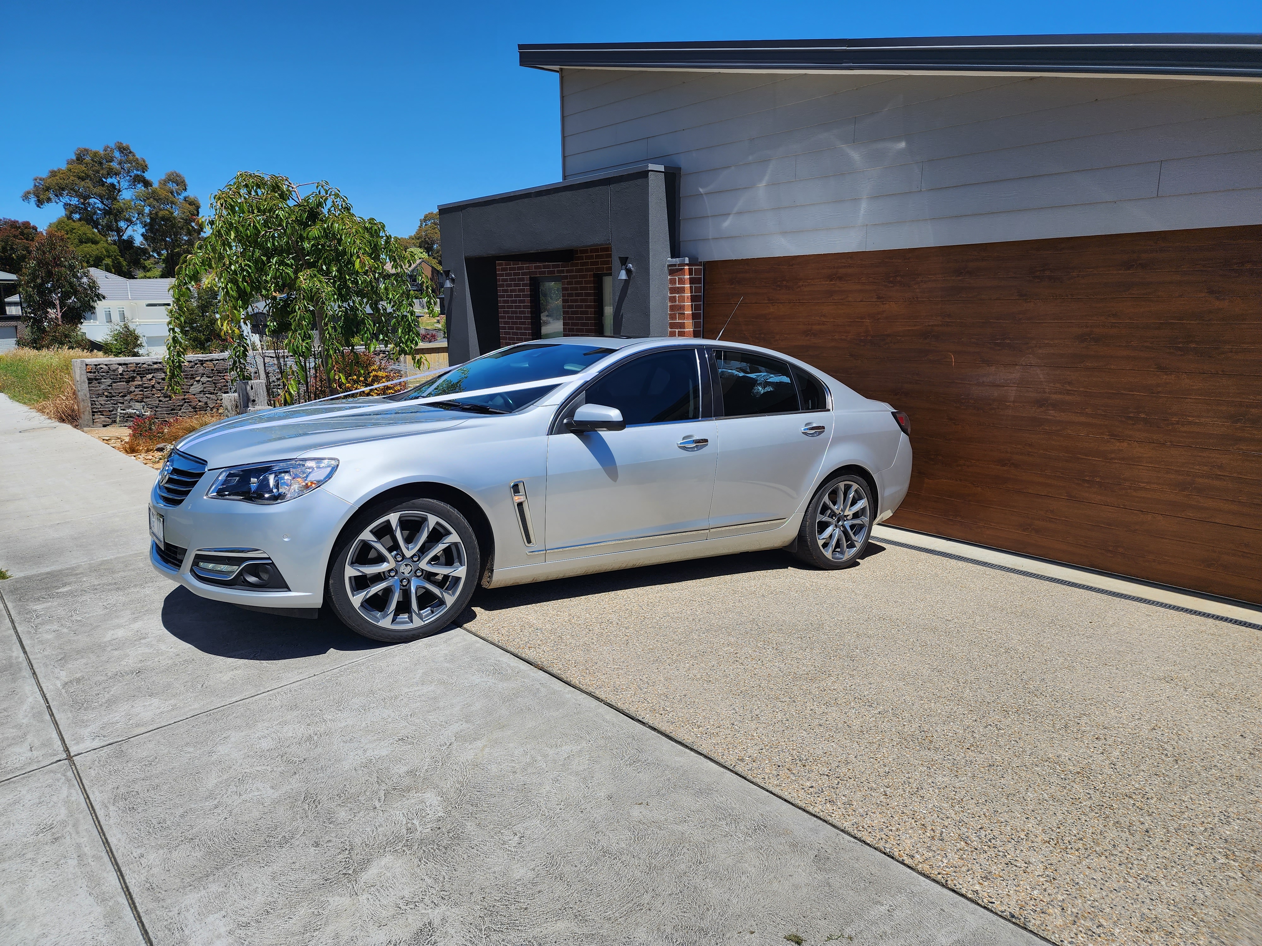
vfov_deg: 58.9
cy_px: 473
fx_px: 839
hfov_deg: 73.9
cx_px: 631
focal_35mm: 23
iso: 12
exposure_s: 1/1704
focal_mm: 6.4
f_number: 1.8
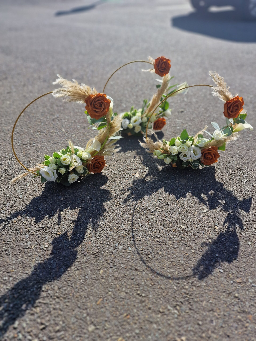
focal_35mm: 23
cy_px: 170
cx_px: 128
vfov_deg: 73.9
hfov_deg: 58.9
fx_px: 227
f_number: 1.8
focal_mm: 6.4
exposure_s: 1/854
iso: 50
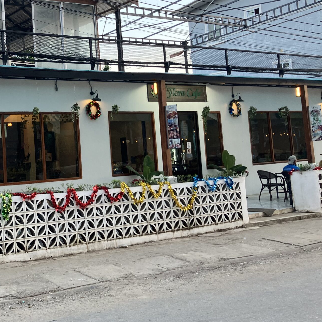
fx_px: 516
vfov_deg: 34.4
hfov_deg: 32.8
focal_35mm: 49
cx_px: 29
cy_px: 108
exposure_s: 1/100
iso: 50
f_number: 1.8
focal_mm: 3.99
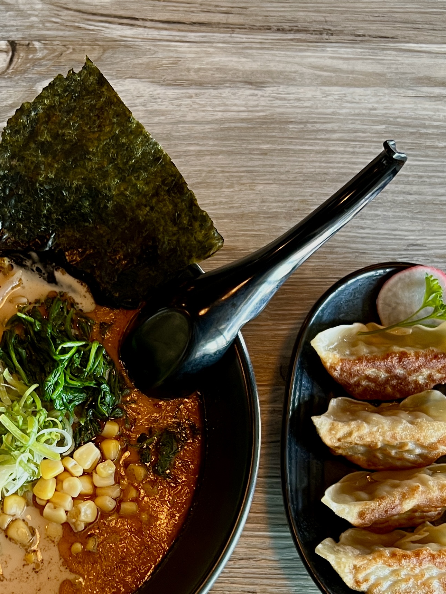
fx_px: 945
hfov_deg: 25.9
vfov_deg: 34.0
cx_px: 67
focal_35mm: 55
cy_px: 470
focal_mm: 5.7
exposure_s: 1/60
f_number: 1.5
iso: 125
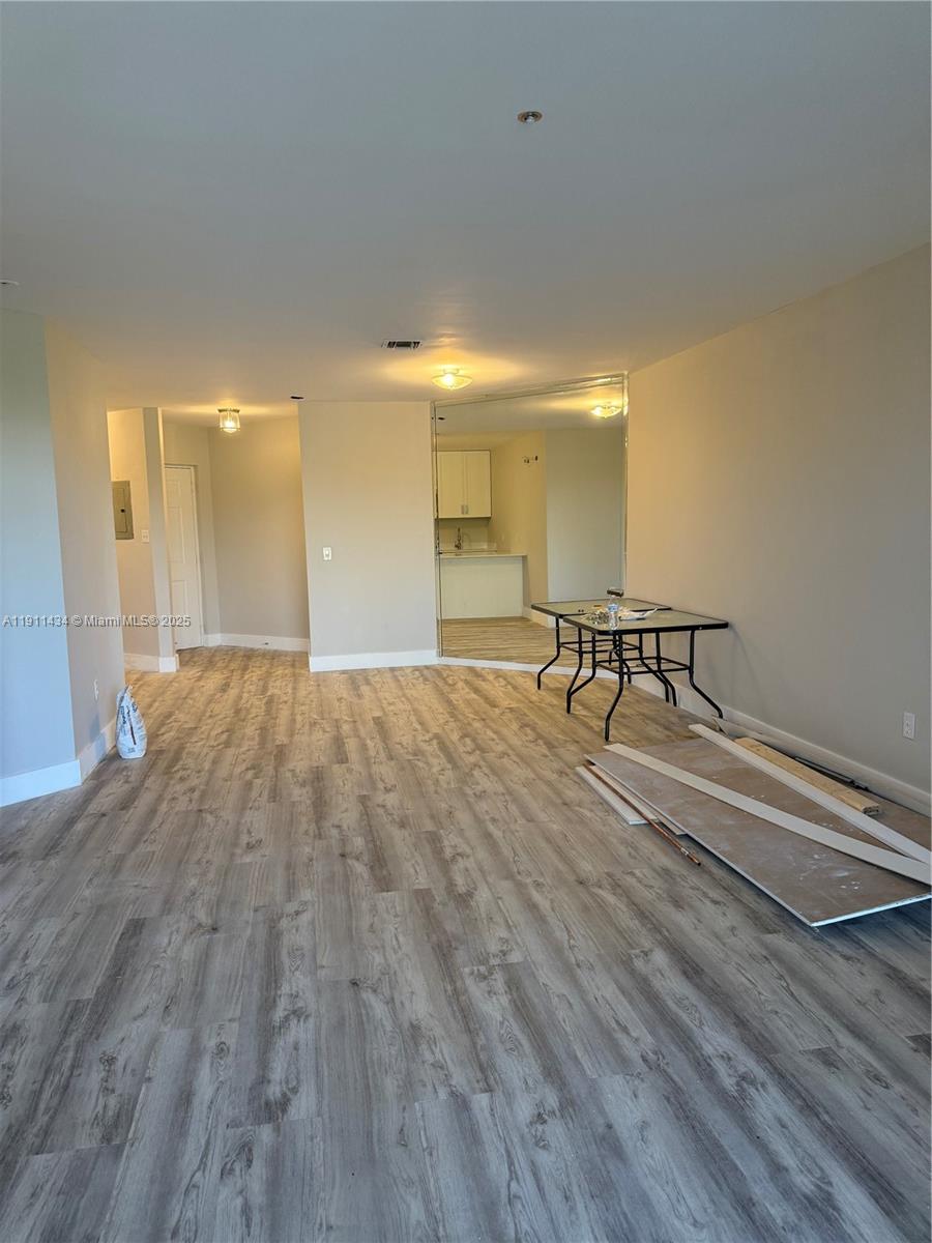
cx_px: 466
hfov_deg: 56.8
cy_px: 622
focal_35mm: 24
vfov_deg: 71.6
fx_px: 862
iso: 200
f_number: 1.78
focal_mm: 6.76
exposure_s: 1/139
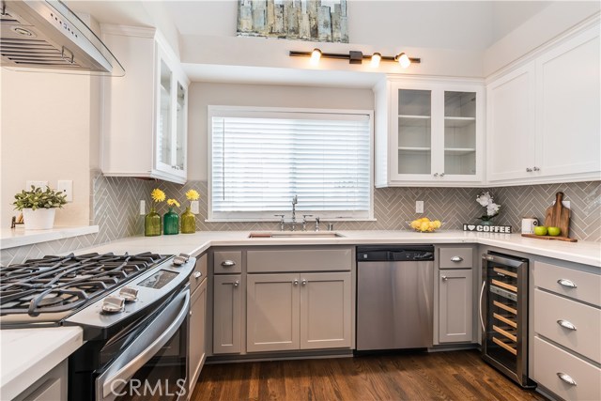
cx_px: 300
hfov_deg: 93.3
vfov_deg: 70.5
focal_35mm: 17
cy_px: 200
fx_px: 284
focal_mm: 17
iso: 200
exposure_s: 1/3
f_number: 13
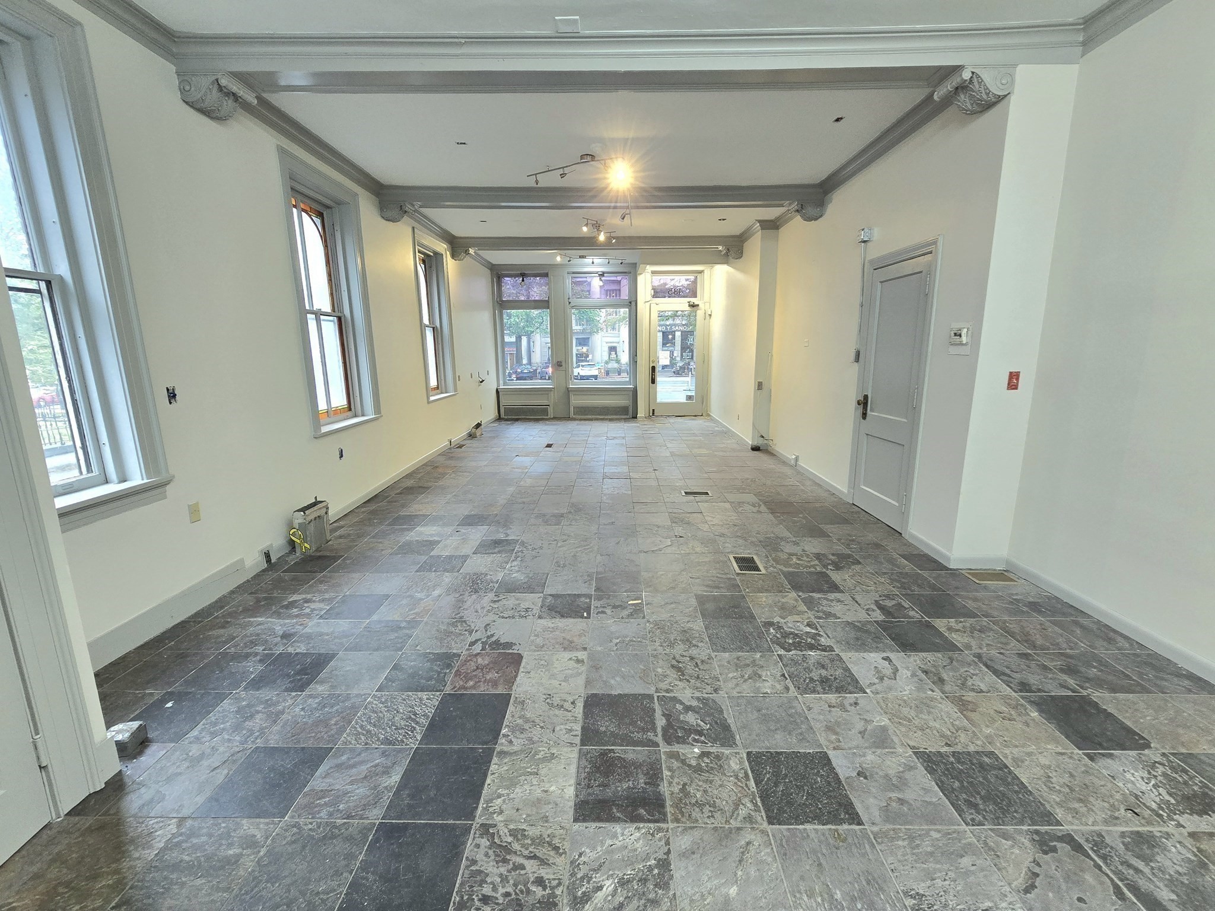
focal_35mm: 13
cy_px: 456
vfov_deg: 89.9
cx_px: 608
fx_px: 456
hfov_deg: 106.2
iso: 200
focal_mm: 2.2
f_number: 2.2
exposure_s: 1/60.2
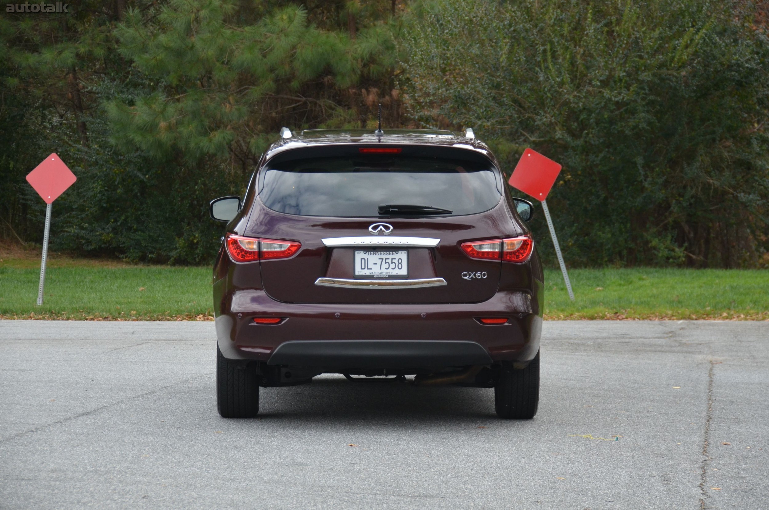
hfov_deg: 16.7
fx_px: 2622
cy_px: 255
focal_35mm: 123
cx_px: 384
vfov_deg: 11.1
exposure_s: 1/800
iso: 800
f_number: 5
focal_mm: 82
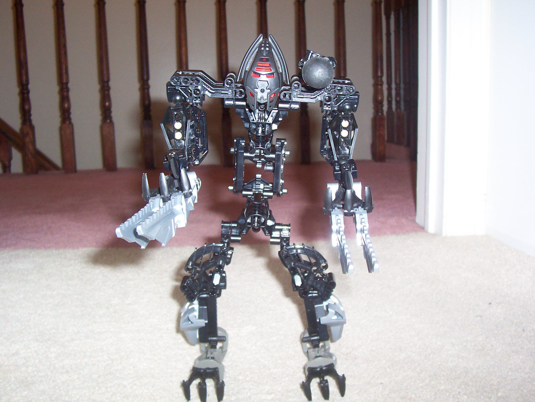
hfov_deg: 50.1
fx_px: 572
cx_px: 268
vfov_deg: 38.7
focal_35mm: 37
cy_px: 201
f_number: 2.8
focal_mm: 5.6
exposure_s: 1/60
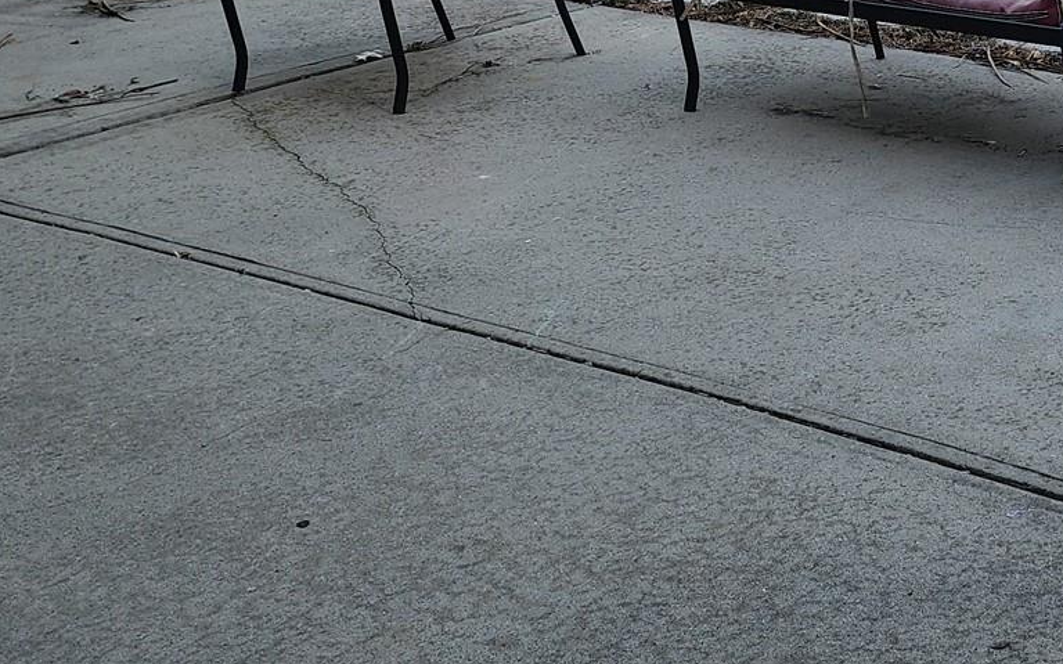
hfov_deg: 27.8
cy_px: 8
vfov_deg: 19.5
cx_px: 1260
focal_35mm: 65
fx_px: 1883
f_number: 1.8
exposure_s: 1/180
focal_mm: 6.4
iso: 50
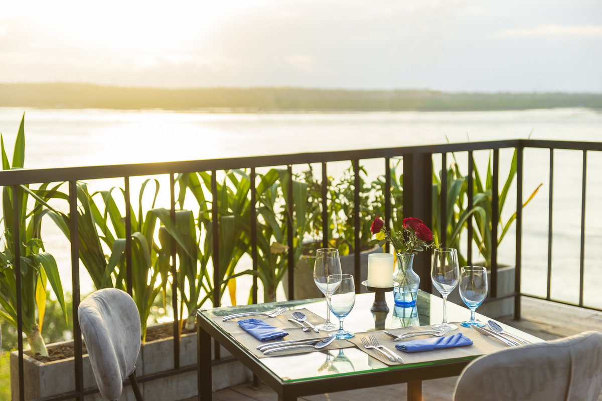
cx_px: 301
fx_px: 920
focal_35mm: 55
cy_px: 200
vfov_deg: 24.6
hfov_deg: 36.2
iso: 100
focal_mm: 55
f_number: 2.8
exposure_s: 1/250
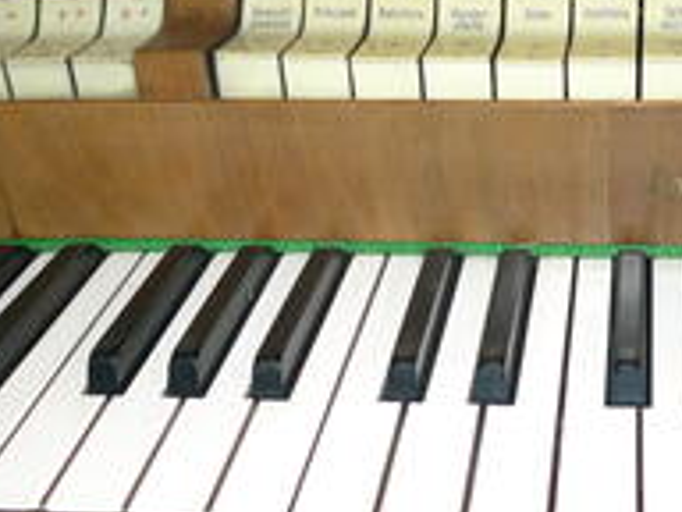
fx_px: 985
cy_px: 228
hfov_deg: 36.7
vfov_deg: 29.1
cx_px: 561
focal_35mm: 50
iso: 100
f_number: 2
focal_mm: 5.1
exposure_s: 1/30
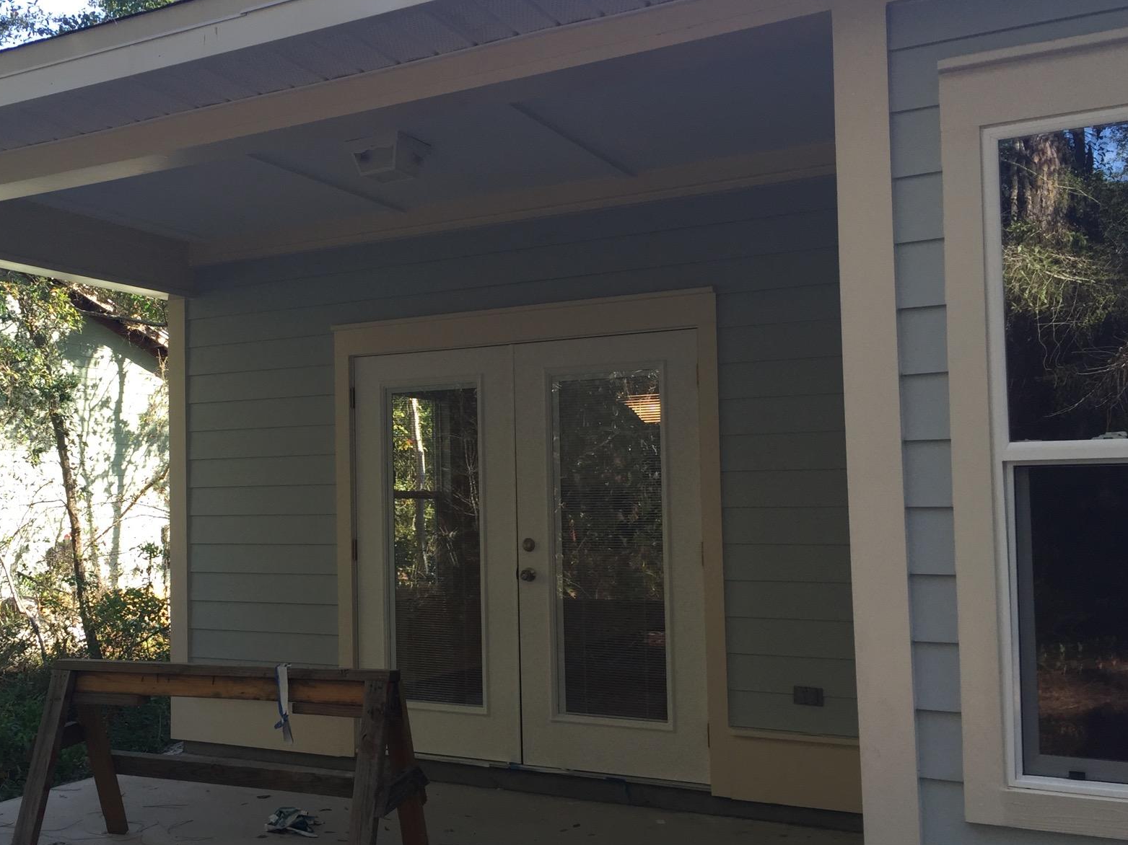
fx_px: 1238
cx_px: 407
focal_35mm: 38
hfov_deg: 48.4
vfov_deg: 37.7
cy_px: 450
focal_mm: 4.15
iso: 32
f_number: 2.2
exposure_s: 1/199
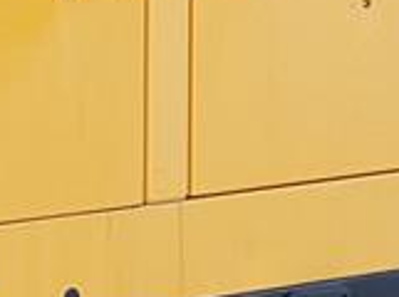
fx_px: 3669
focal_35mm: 319
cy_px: 151
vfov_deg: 4.6
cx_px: -188
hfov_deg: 6.2
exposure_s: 1/129
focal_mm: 7.5
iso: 20
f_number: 2.2
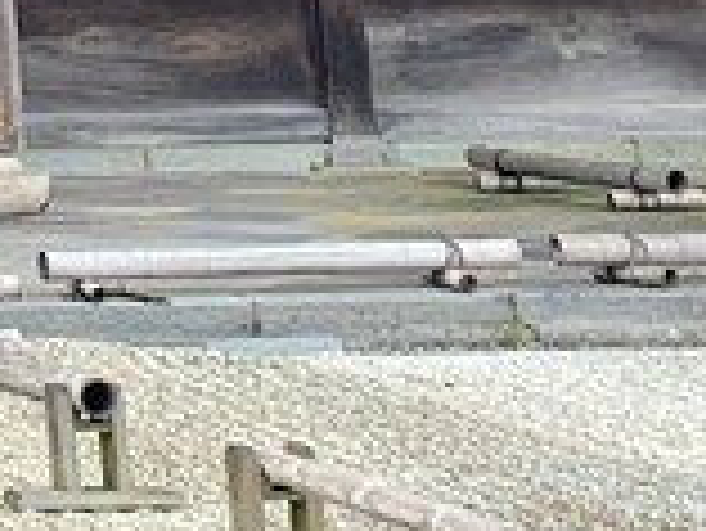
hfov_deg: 8.5
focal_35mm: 199
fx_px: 4062
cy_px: -1206
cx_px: -1336
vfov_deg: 6.6
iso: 25
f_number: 1.8
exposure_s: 1/121
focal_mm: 4.25
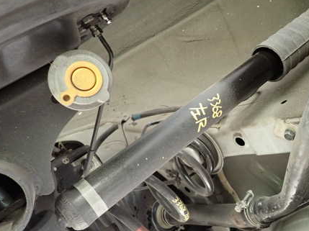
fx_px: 312
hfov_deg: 51.6
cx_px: 207
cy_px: 123
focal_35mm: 35
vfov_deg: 40.6
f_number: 2
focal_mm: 4.5
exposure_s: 1/125
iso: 320
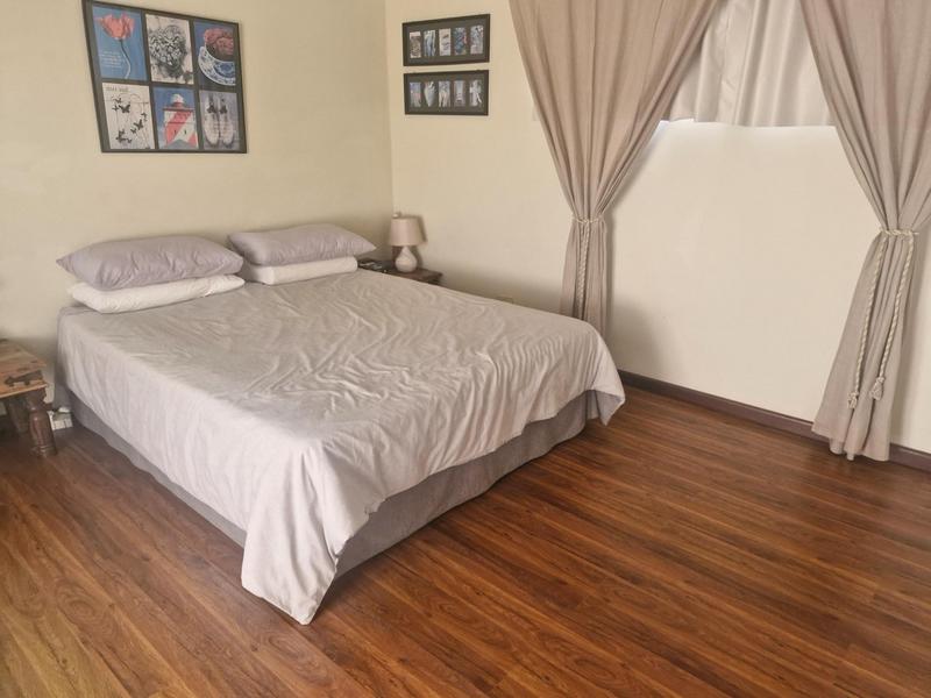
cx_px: 466
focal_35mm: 23
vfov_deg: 58.9
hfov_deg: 73.9
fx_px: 619
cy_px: 349
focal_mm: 5.54
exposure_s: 1/100
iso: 500
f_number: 1.8
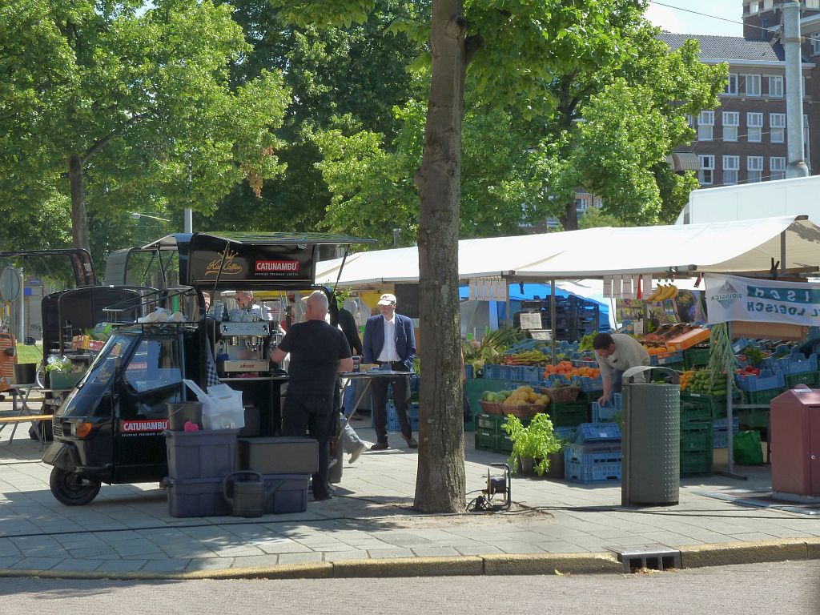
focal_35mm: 78
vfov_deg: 18.9
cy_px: 308
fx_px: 1848
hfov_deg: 25.0
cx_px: 410
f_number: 4.2
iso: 125
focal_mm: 12.8
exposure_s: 1/250
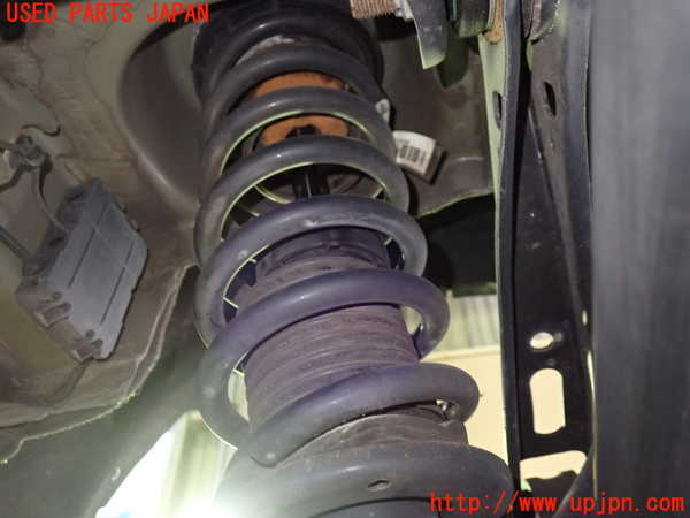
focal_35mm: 30
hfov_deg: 60.0
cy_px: 259
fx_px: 598
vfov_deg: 46.8
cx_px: 345
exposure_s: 1/30
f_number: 2.3
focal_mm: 5.4
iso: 800
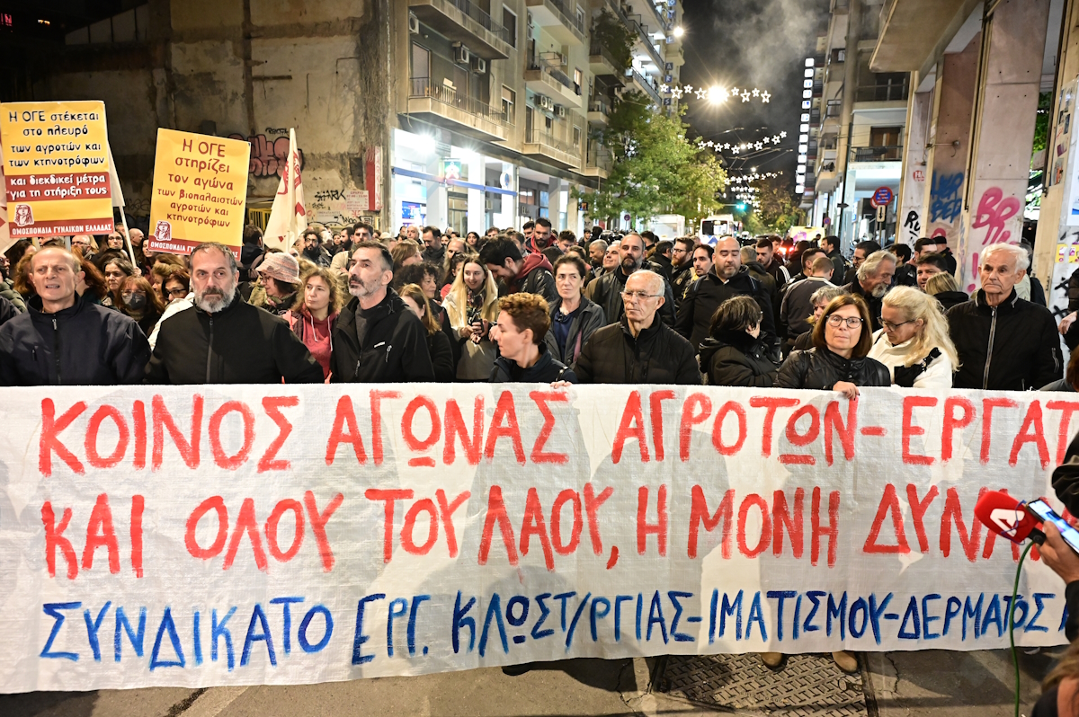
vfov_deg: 53.1
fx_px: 719
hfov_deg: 73.8
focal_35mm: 24
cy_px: 358
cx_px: 540
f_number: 4
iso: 4000
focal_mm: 24
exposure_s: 1/40
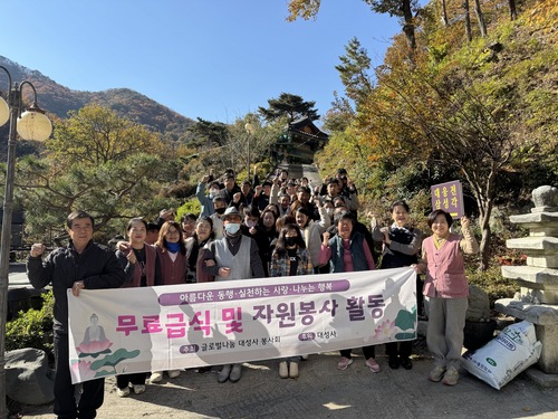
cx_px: 279
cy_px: 210
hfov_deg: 71.6
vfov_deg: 56.8
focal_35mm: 24
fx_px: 387
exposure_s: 1/2105
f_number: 1.78
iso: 80
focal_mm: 6.76
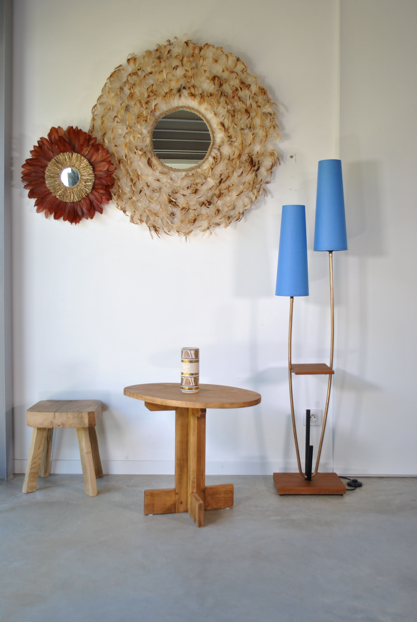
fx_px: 624
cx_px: 208
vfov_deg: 53.1
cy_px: 311
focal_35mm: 36
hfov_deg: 37.0
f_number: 4
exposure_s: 1/80
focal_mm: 24
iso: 200
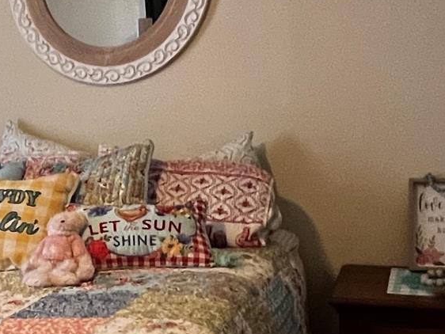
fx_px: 913
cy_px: 155
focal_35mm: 71
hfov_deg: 26.1
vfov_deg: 20.7
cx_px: 9
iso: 640
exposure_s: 1/60
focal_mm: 1.57
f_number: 1.8
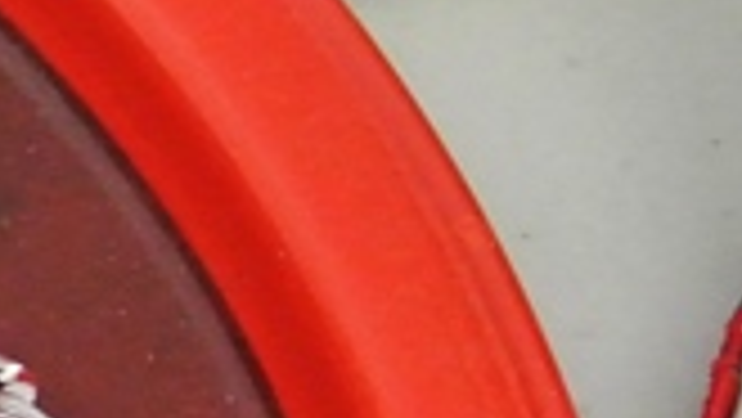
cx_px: -1322
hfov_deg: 7.1
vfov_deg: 4.3
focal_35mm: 279
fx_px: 5492
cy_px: 996
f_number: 4.2
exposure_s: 1/30
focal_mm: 16.3
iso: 2000
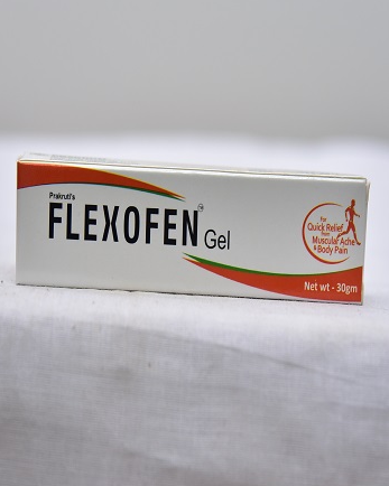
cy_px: 234
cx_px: 194
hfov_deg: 14.3
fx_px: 1555
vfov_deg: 17.8
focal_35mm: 108
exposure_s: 1/125
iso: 1600
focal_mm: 95
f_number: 4
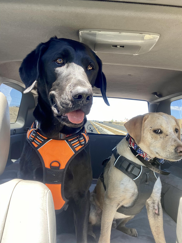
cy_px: 122
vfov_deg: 60.0
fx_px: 210
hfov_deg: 46.8
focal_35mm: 30
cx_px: 91
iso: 50
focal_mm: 2.71
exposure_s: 1/122
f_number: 2.2
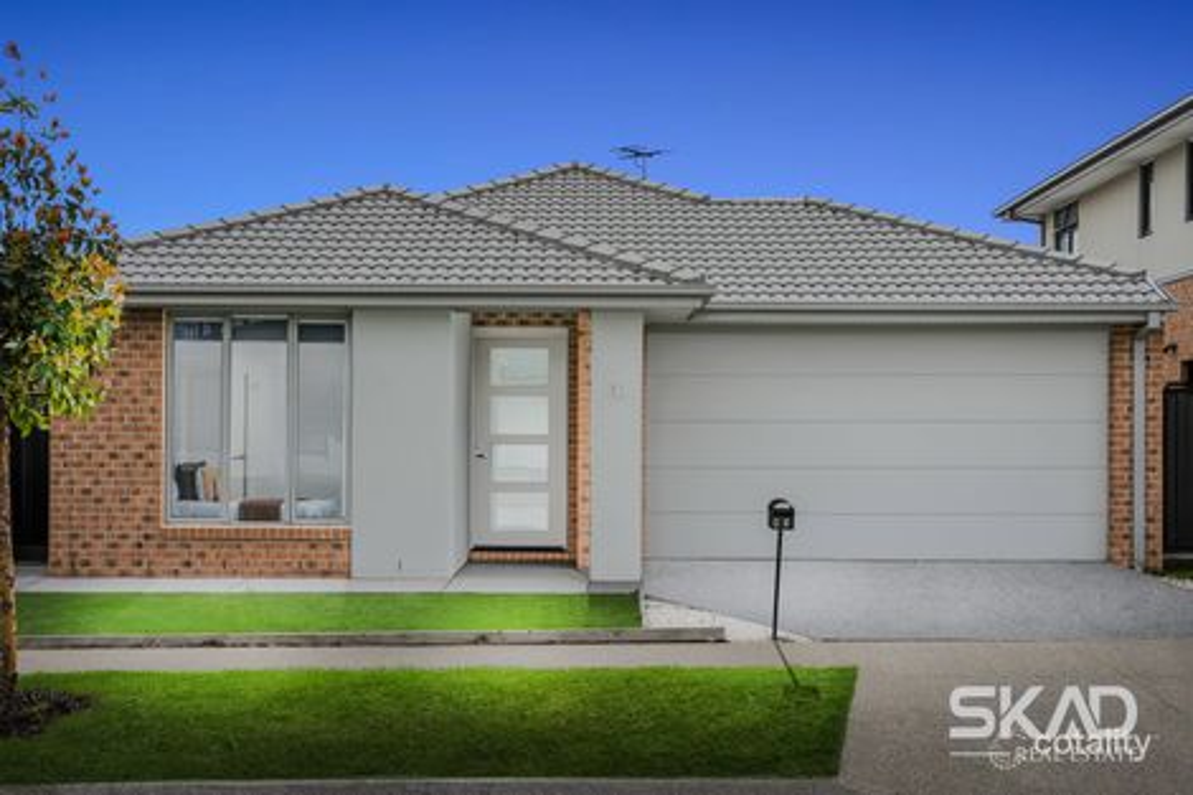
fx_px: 1491
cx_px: 596
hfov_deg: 43.6
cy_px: 398
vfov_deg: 29.8
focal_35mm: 45
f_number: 7.1
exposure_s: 1/640
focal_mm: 45
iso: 200
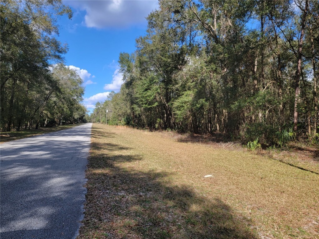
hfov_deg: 71.6
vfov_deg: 56.8
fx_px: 221
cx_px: 160
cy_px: 120
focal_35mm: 24
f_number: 1.8
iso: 16
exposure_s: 1/437
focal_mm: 6.7
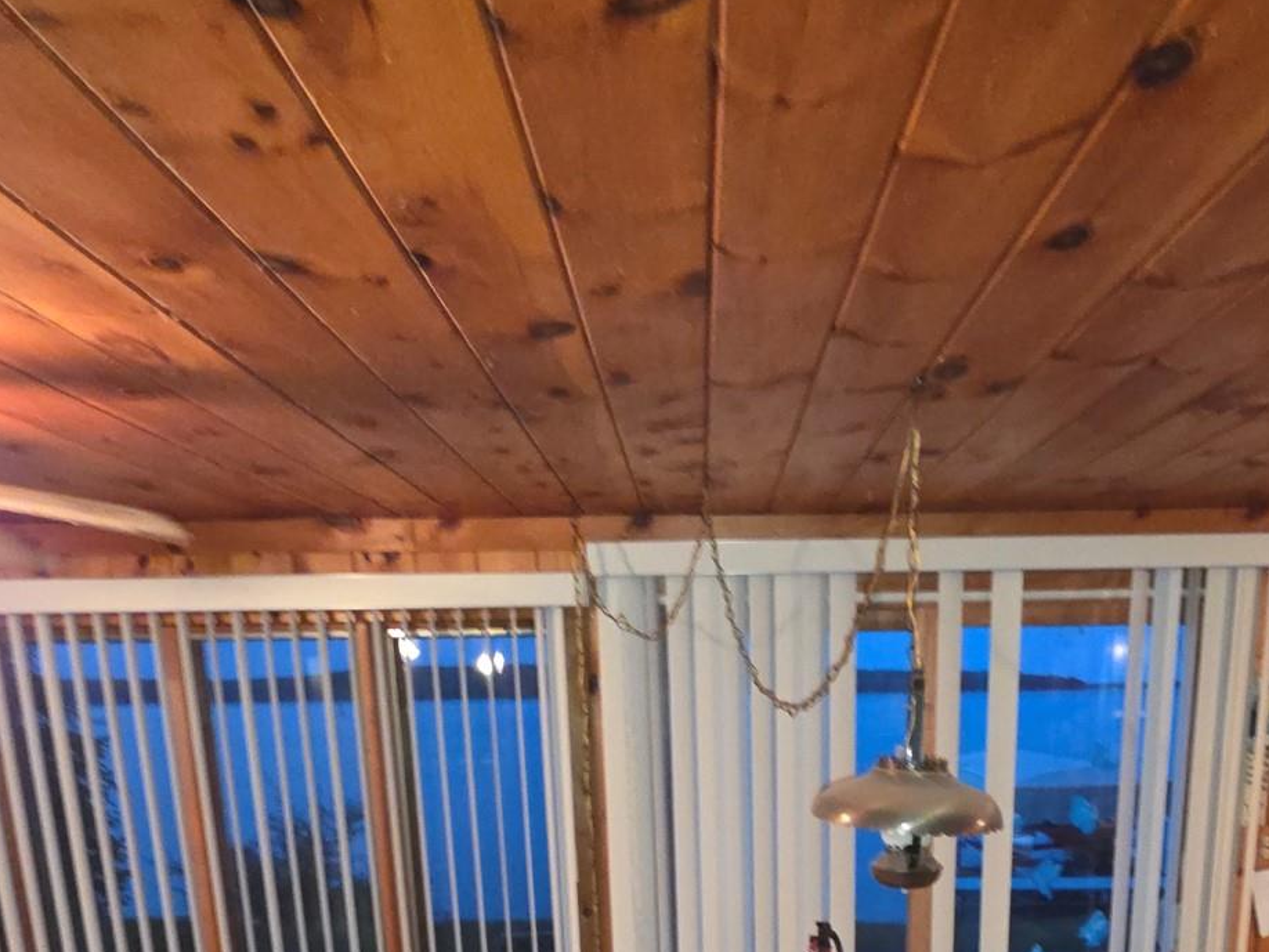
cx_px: 746
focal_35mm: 29
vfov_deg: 41.1
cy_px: 982
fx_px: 1063
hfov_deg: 61.2
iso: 500
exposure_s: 1/24
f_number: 1.9
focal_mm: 2.2
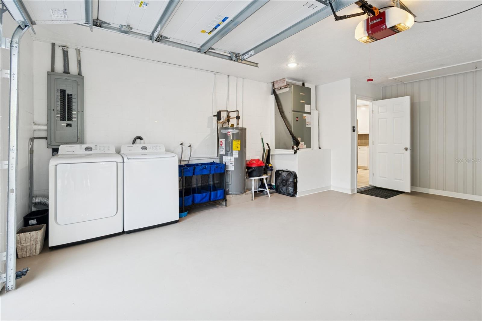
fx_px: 201
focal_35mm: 15
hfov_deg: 100.4
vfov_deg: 77.3
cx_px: 241
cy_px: 160
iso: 100
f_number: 7.1
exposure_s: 1/6
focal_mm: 10
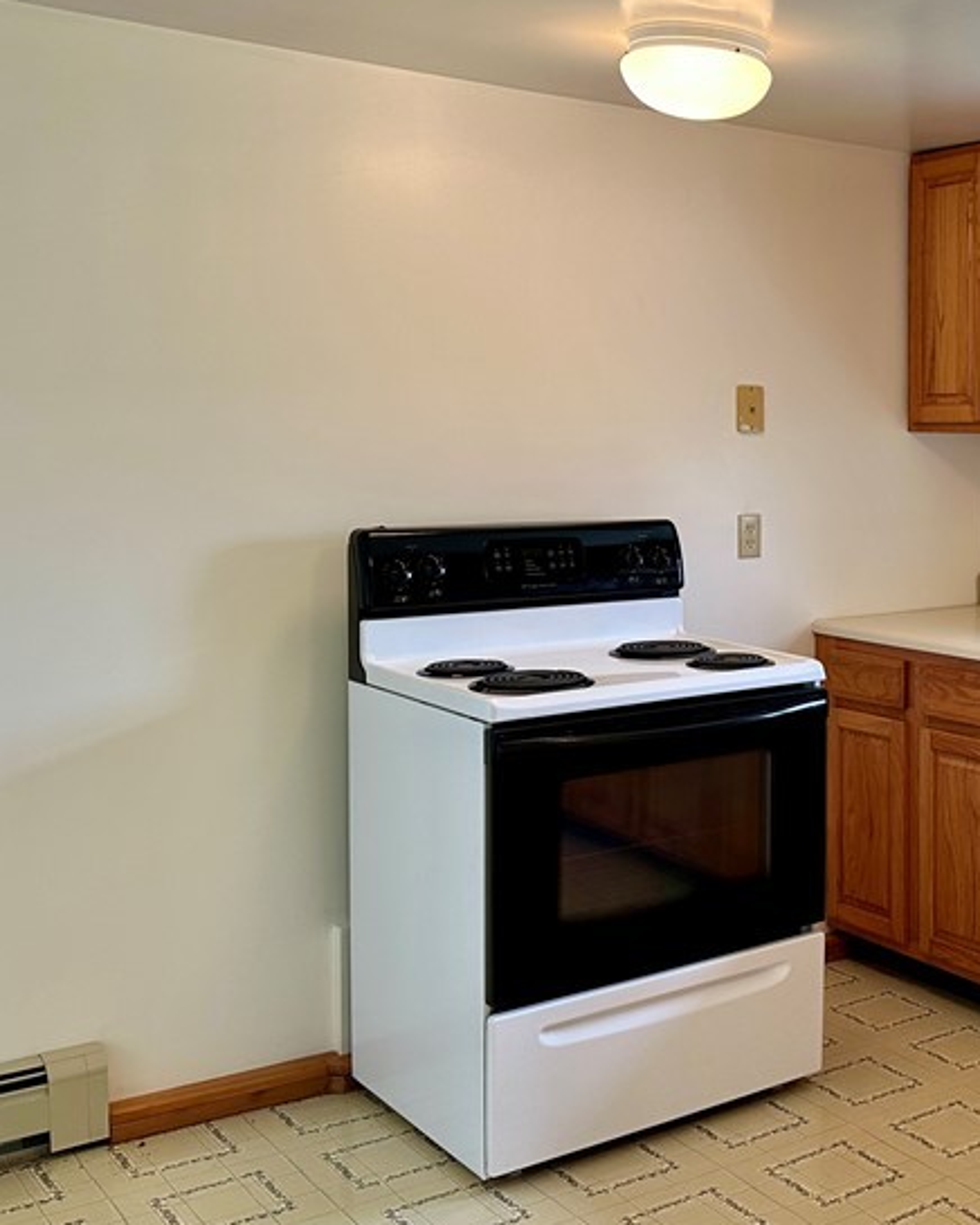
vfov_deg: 42.0
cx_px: 953
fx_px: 1595
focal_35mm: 44
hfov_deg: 31.8
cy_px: 548
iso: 100
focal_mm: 6.86
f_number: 1.78
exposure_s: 1/120
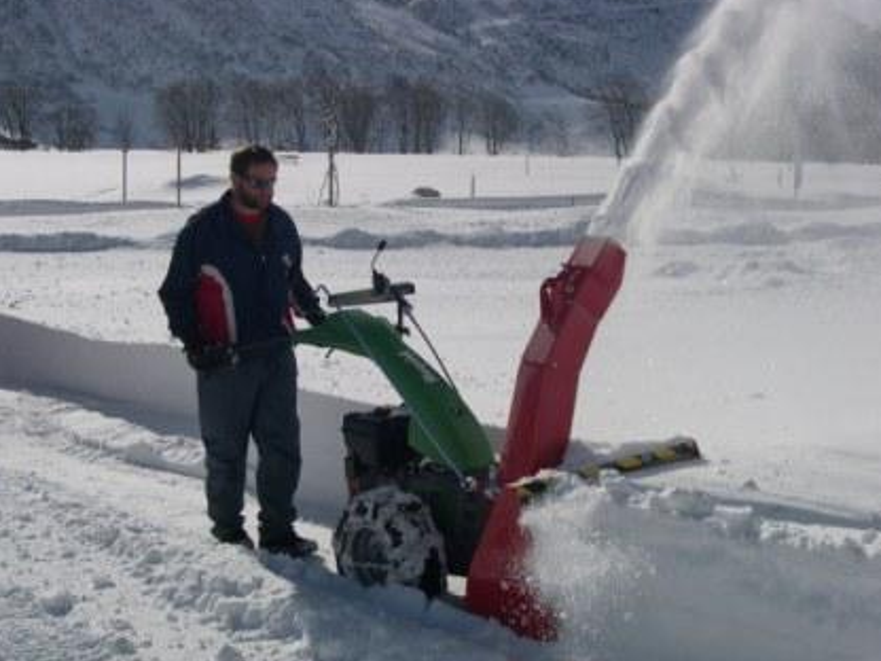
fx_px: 1425
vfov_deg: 26.1
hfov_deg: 34.3
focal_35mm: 56
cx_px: 438
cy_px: 341
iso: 100
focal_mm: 11.1
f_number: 8.8
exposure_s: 1/720
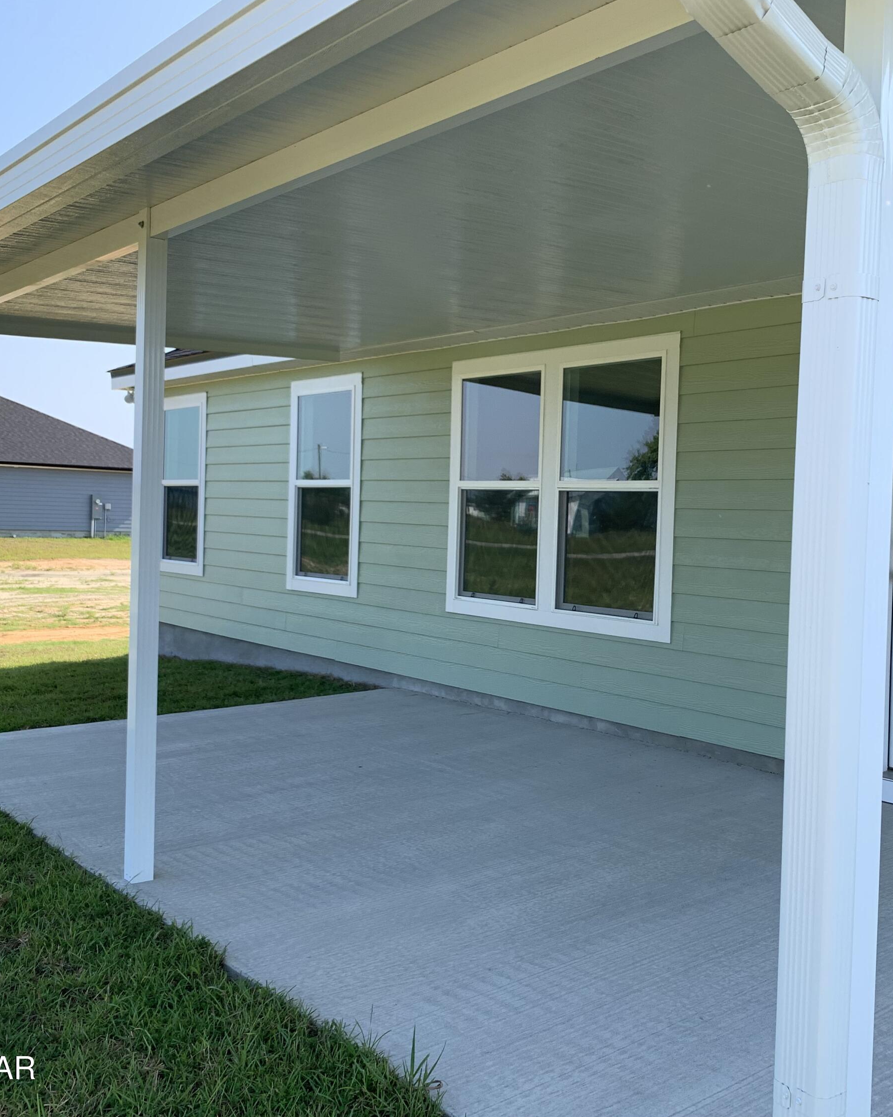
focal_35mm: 34
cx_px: 595
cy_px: 558
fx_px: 1123
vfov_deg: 52.8
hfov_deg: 42.8
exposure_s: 1/771
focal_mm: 4.25
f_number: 1.8
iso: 25
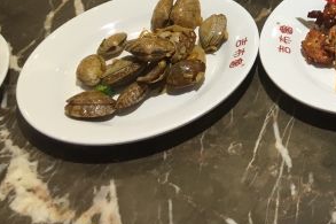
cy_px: -49
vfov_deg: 17.9
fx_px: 672
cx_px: 355
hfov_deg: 26.2
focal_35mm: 72
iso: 50
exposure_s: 1/33
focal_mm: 4.15
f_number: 2.2
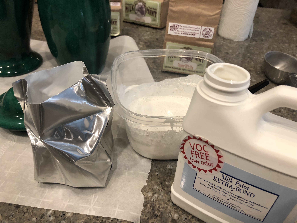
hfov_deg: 63.4
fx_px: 240
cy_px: 112
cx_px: 148
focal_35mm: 28
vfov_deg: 49.7
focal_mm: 3.99
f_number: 1.8
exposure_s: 1/15
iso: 40
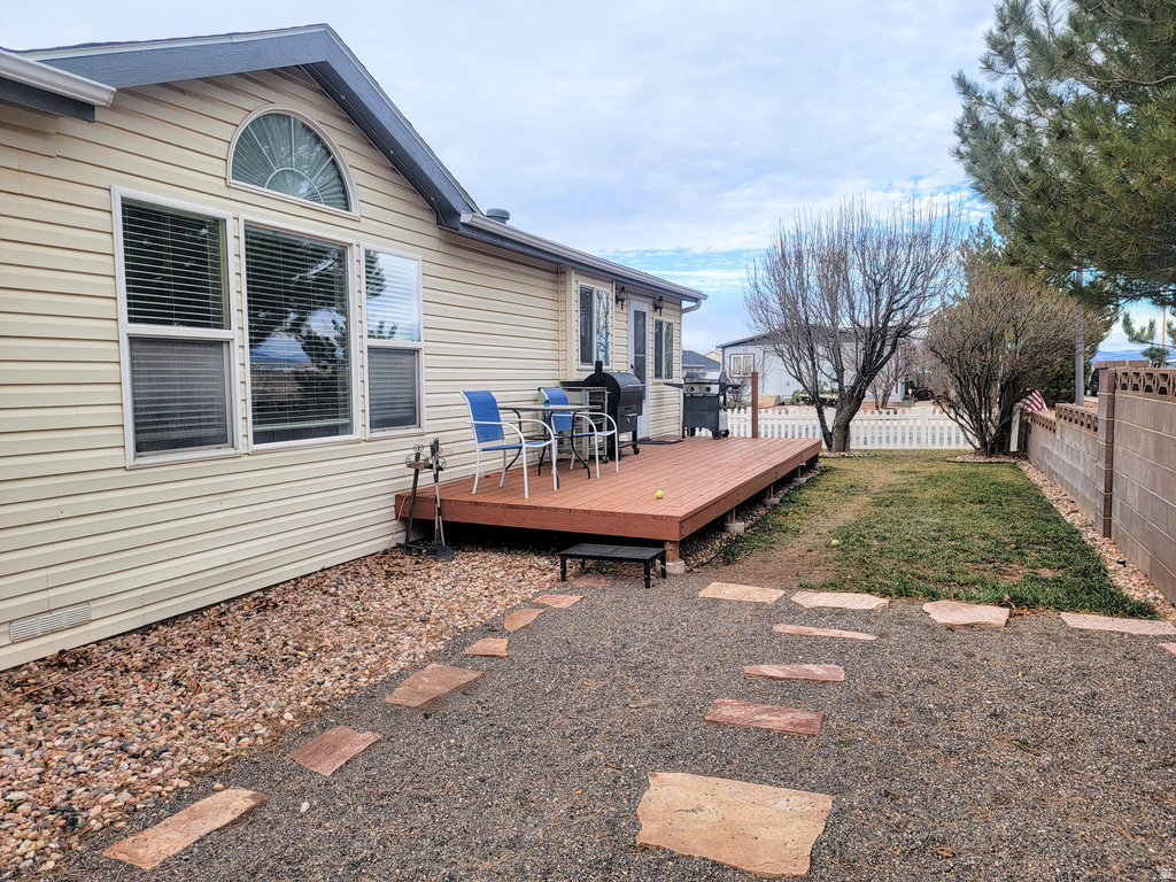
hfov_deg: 71.6
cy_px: 441
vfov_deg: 56.8
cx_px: 588
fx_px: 815
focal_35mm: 24
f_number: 1.8
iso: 16
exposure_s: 1/352
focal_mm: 6.7
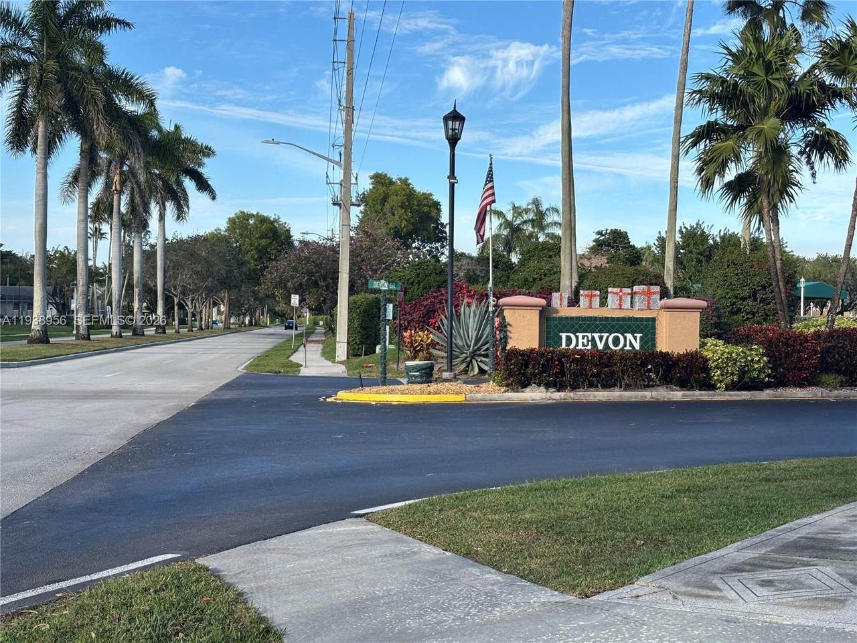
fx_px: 1287
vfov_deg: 28.0
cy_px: 322
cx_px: 428
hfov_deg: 36.8
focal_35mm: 52
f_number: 1.6
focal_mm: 5.96
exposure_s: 1/1418
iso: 32
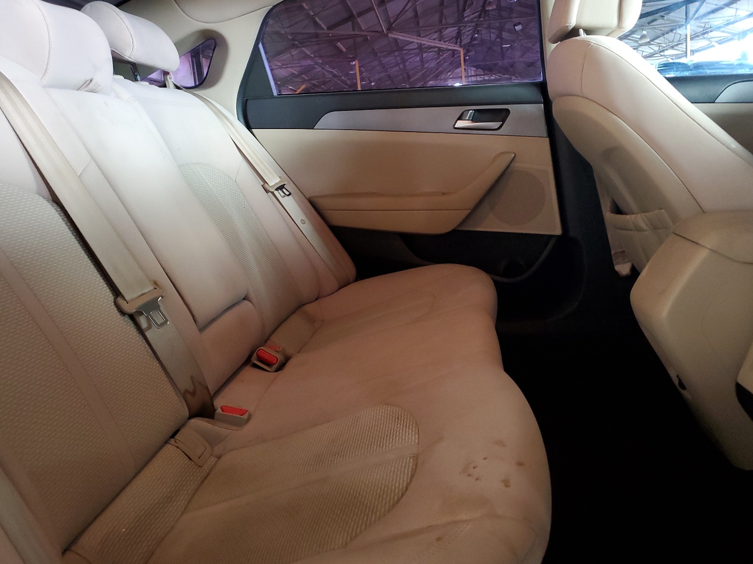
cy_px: 272
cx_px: 383
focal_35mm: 28
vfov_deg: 49.7
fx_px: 609
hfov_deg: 63.4
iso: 300
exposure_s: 1/17
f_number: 1.5
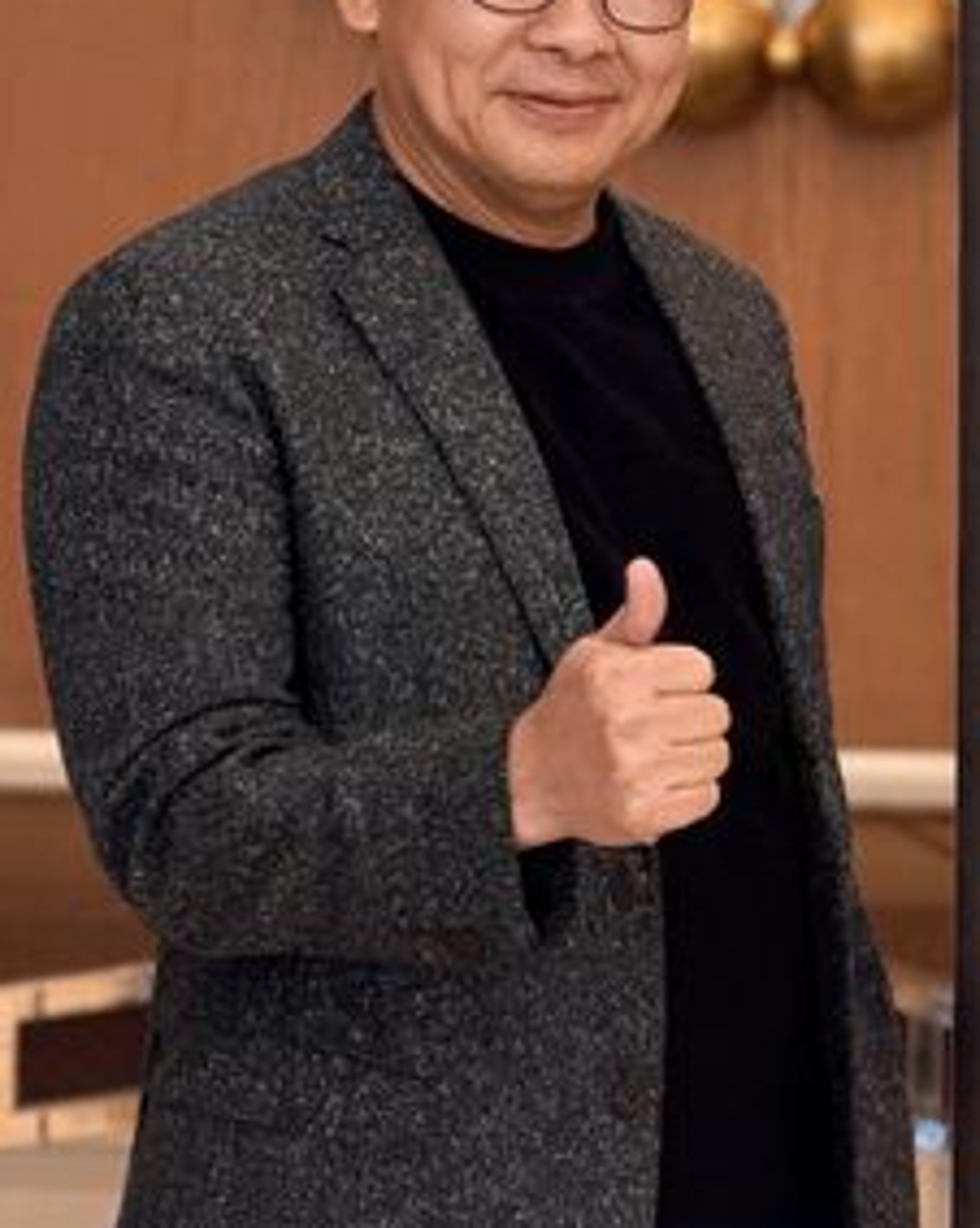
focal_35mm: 207
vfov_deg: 9.3
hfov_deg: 7.4
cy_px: 291
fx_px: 7513
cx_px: 1162
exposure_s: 1/60
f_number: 2.8
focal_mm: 16.89
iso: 320
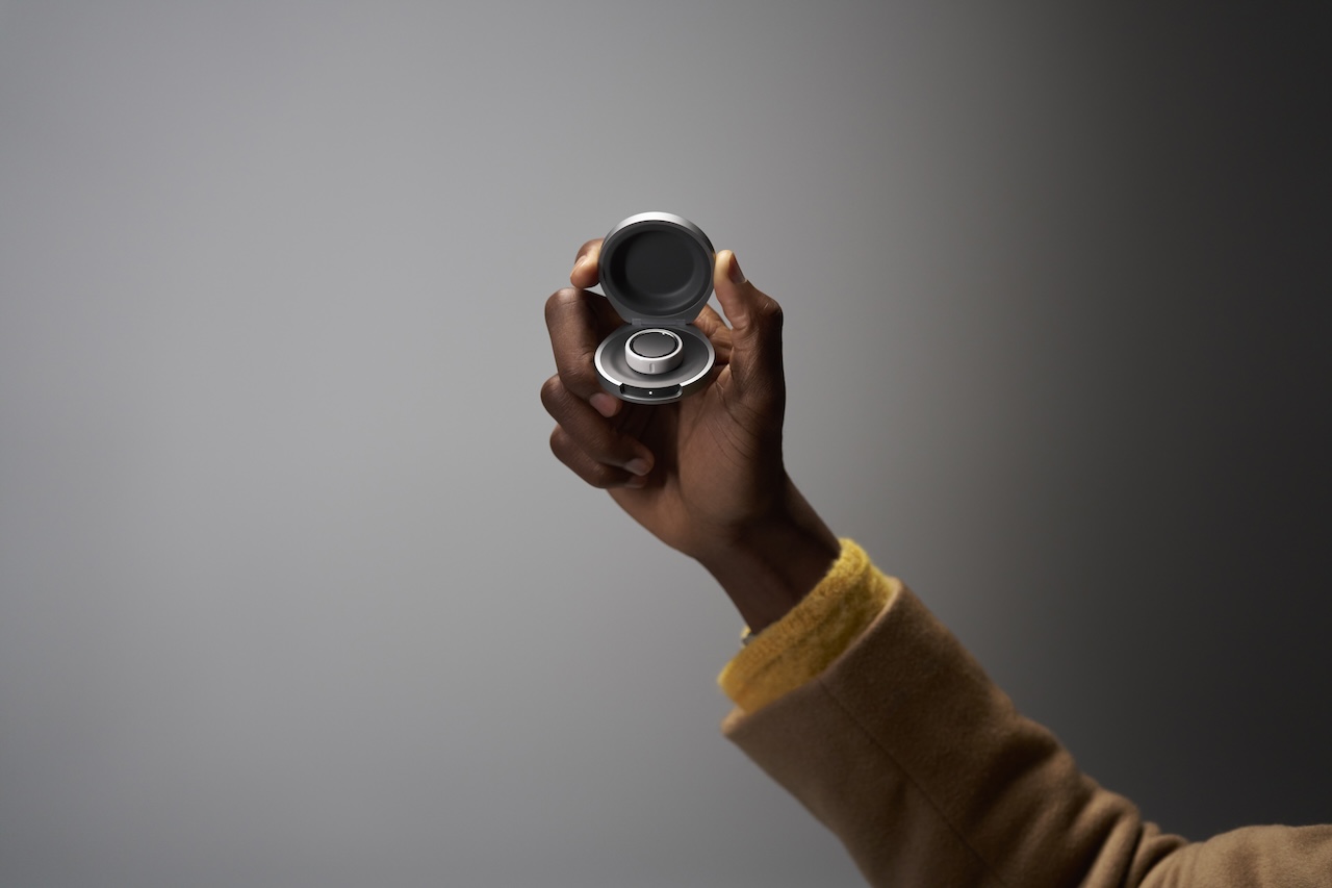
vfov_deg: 13.4
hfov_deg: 20.0
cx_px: 666
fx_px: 3773
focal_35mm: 102
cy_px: 444
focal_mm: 102
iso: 1000
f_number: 2.8
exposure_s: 1/640
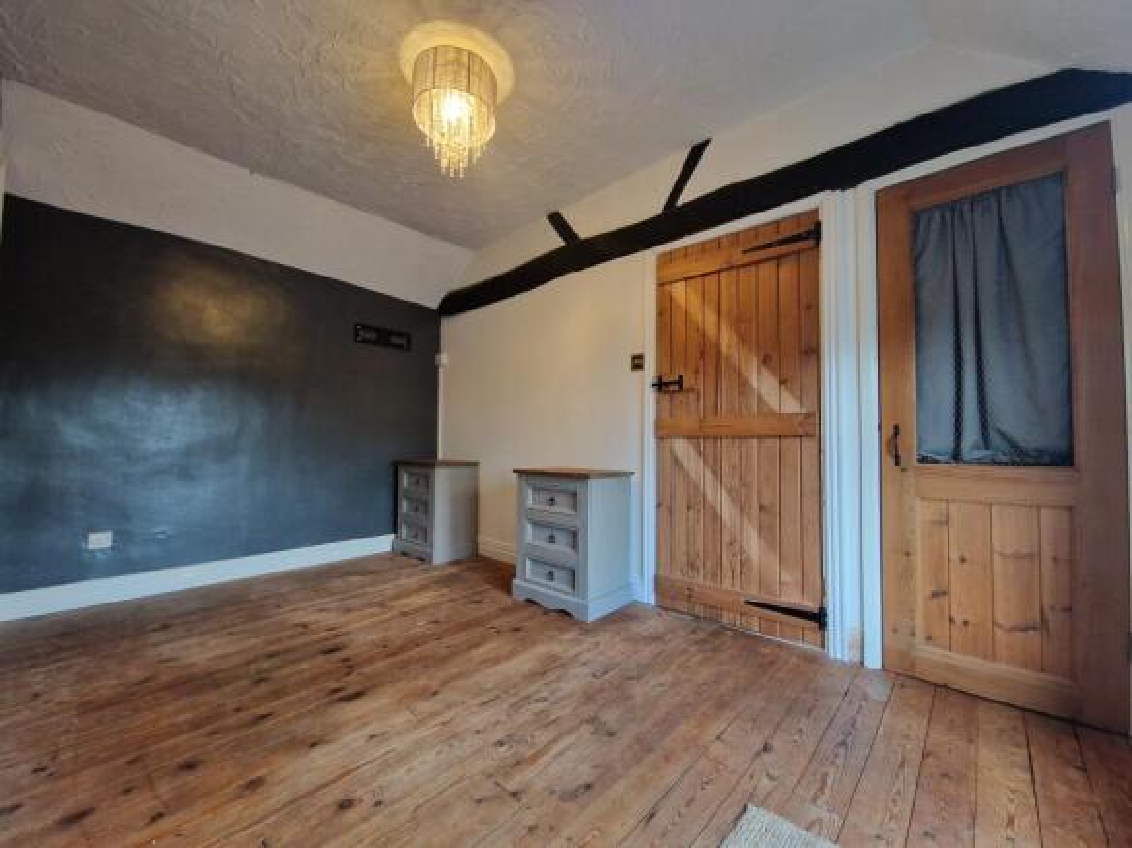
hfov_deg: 106.2
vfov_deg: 89.9
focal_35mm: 13
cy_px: 424
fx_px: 425
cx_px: 566
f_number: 2.2
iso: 400
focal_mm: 2.2
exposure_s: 1/50
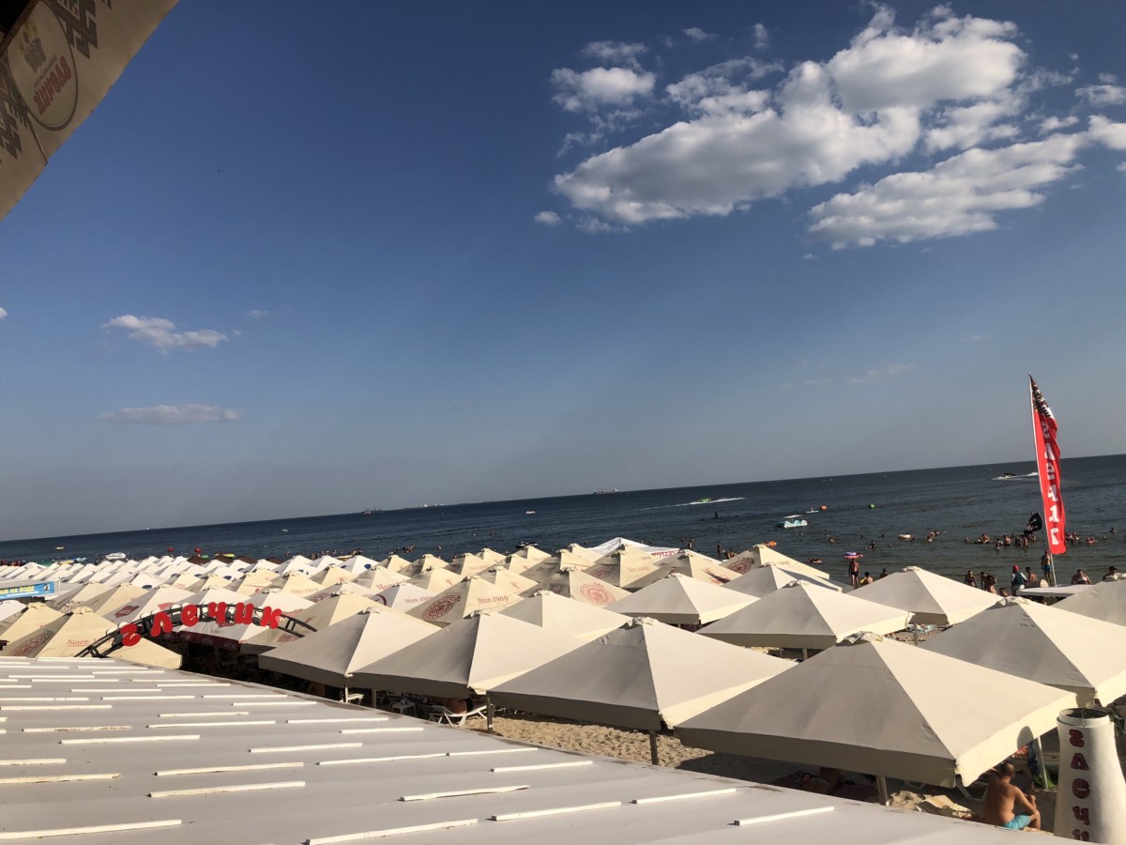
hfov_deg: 63.4
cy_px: 422
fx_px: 911
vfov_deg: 49.7
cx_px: 563
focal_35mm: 28
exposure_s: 1/3690
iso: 25
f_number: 1.8
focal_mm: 3.99
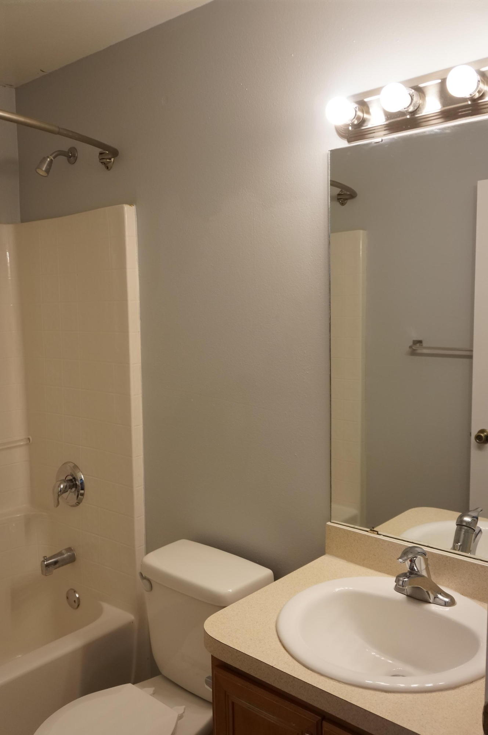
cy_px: 368
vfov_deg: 60.3
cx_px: 244
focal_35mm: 31
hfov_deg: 42.2
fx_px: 632
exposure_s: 1/250
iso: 1250
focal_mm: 21
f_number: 4
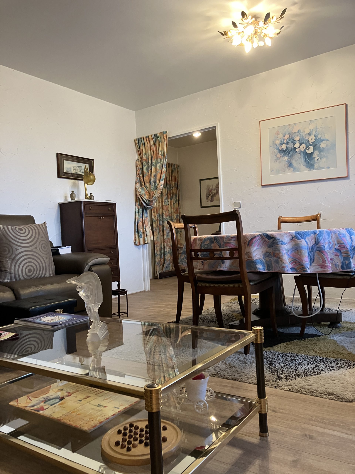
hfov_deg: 49.7
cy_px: 237
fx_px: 383
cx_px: 178
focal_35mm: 28
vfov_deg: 63.4
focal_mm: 3.99
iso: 160
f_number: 1.8
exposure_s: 1/50
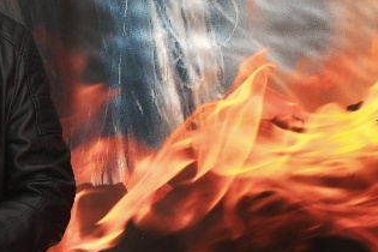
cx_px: -263
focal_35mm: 149
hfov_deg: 12.7
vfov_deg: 9.1
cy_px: 263
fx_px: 1564
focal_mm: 29
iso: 1000
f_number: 6.3
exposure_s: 1/200
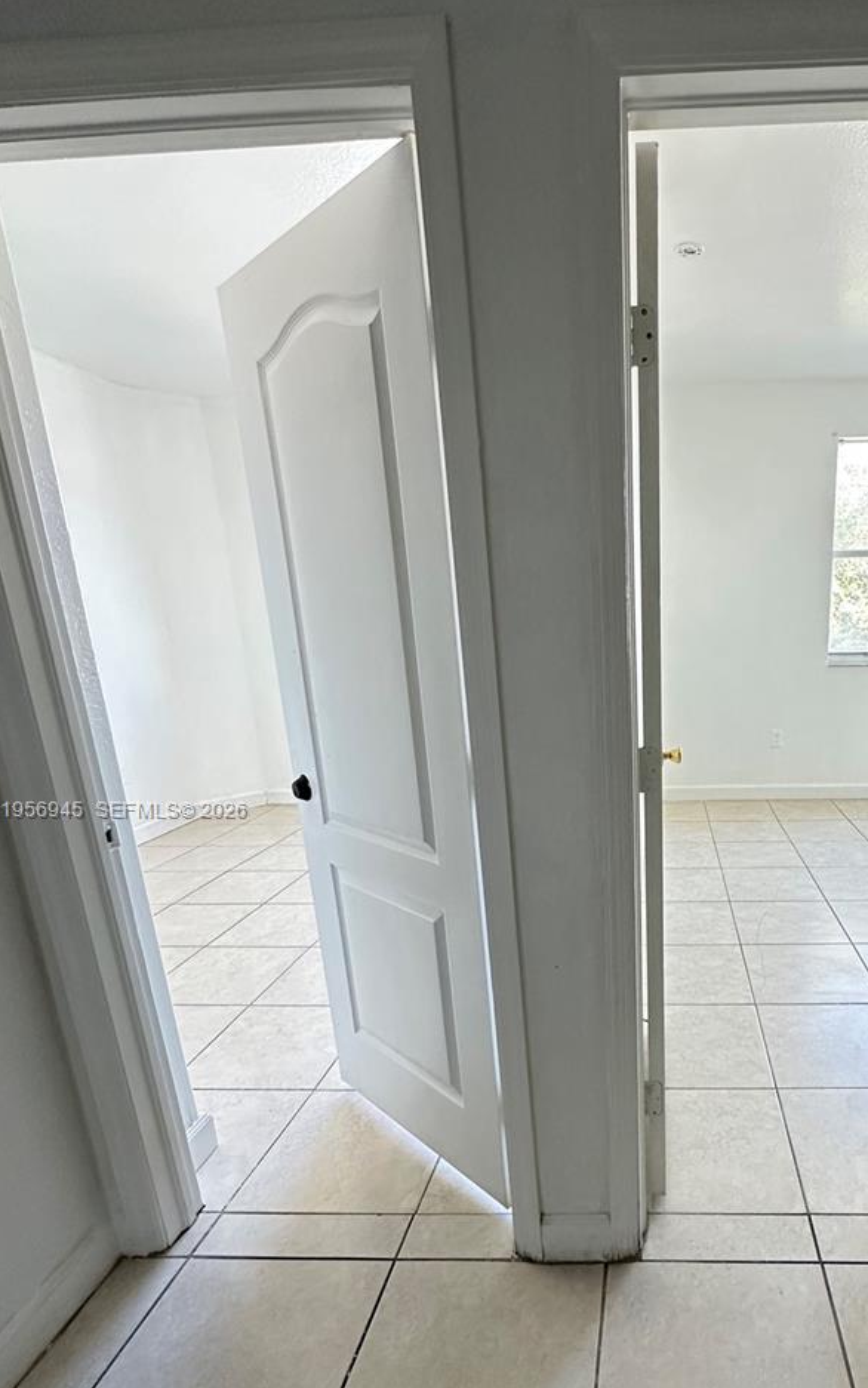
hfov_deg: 59.3
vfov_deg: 87.2
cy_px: 812
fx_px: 719
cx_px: 638
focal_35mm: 19
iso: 320
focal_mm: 2.22
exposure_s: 1/90
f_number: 2.2
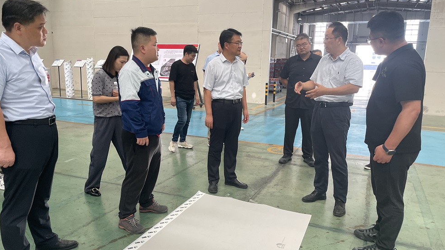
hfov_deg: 66.1
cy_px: 132
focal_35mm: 29
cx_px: 218
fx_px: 342
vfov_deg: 40.1
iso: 125
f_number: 1.6
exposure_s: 1/121
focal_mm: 4.2
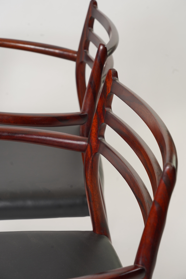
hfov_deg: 16.7
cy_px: 138
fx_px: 635
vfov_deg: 24.8
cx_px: 92
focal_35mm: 82
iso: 640
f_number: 9
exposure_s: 1/125
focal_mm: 81
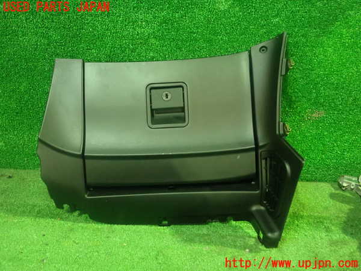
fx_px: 313
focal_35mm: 30
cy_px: 136
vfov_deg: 46.8
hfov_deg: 60.0
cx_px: 180
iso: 1250
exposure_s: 1/30
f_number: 2.3
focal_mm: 5.5
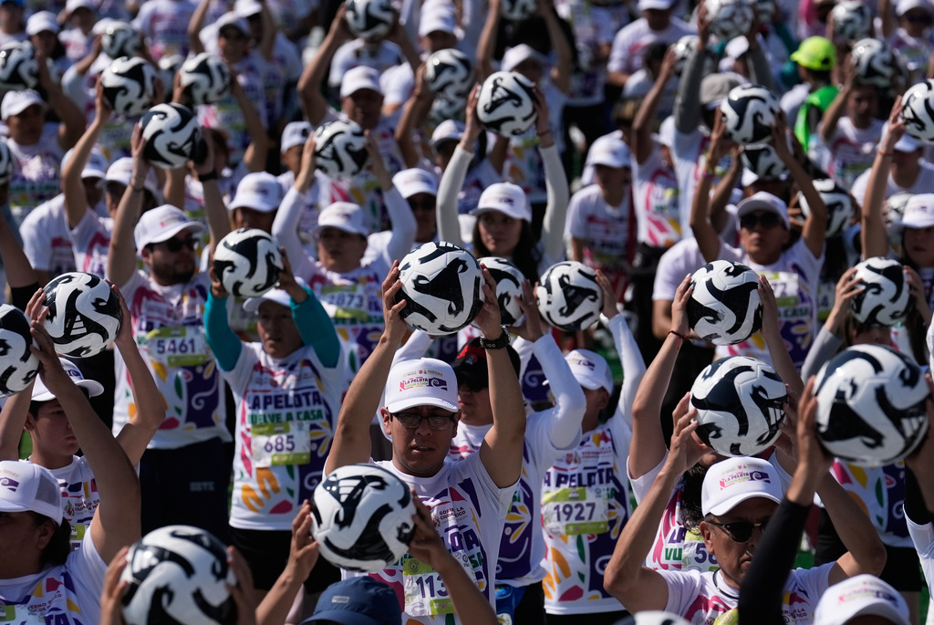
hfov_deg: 6.9
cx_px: 467
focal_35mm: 297
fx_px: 7713
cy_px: 312
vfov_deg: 4.6
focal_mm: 198
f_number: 5.6
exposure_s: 1/5000
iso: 500
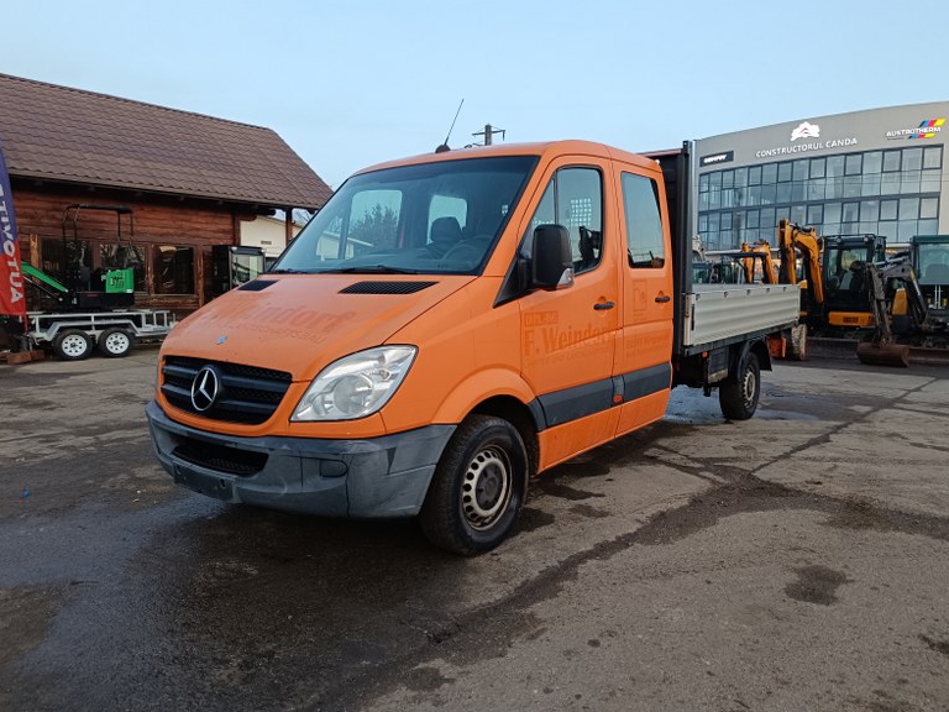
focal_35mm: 25
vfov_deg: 54.9
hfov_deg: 69.4
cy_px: 344
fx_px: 685
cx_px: 486
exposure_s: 1/101
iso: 477
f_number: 1.88
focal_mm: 5.59
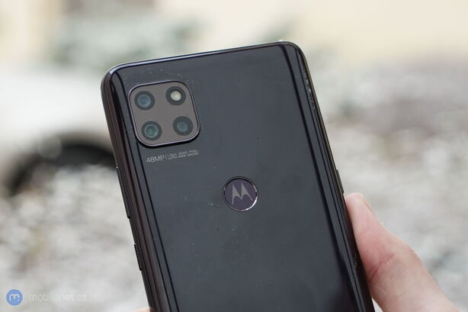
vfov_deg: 19.4
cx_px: 234
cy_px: 156
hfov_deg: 28.9
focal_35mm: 70
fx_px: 910
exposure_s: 1/200
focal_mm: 70
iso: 2000
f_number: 6.3
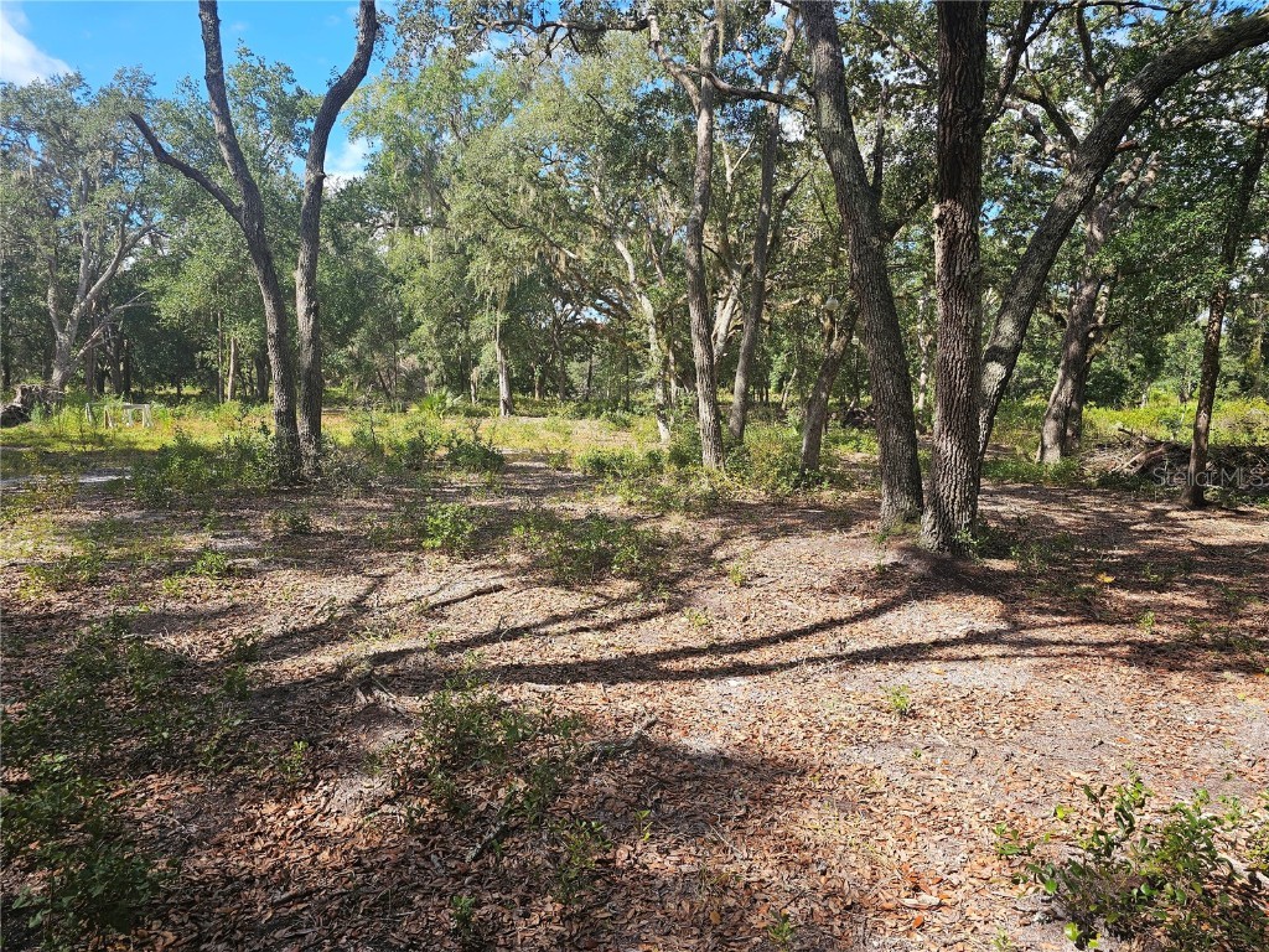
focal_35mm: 23
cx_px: 634
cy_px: 476
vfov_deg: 58.9
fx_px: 843
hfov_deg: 73.9
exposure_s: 1/239
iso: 10
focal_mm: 6.3
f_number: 1.7
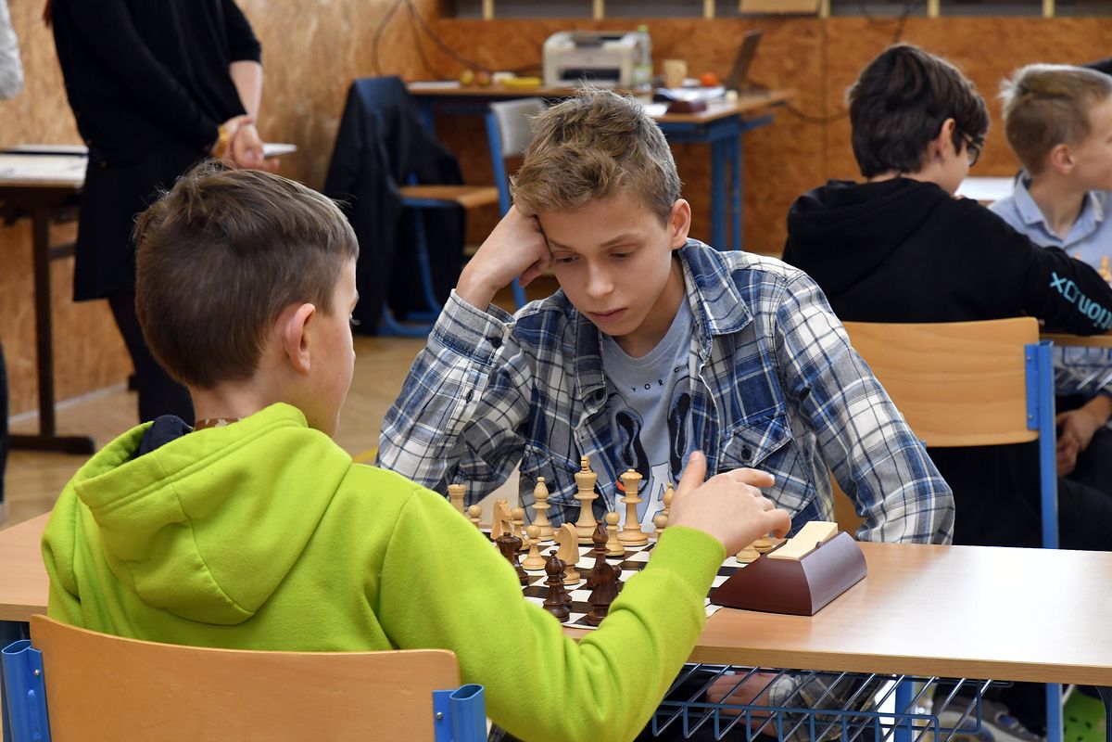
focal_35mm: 98
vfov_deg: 14.0
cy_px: 371
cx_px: 556
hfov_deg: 20.9
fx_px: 3011
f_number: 6.3
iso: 2000
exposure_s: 1/160
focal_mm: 65
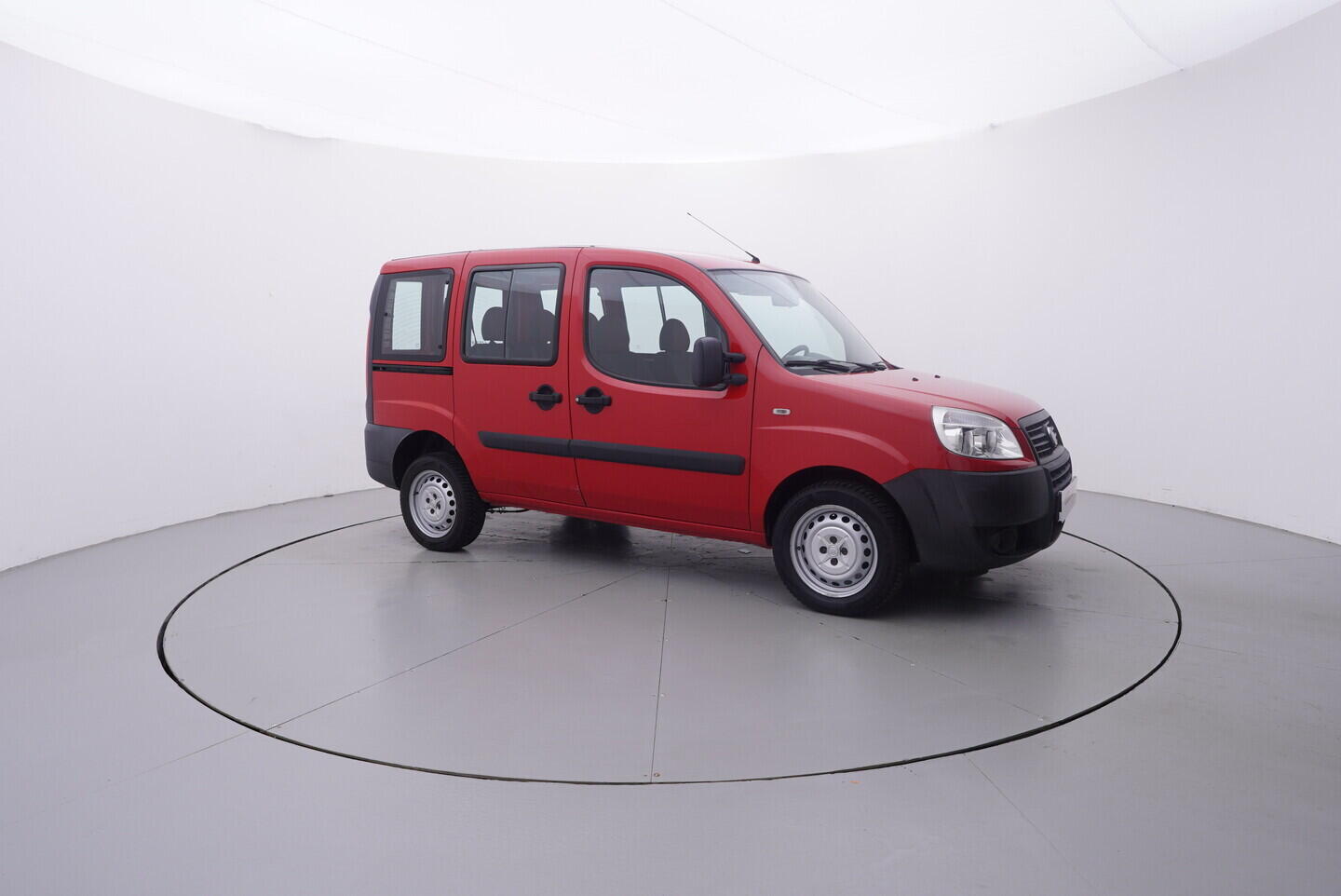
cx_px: 670
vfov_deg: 56.2
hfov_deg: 77.3
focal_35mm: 22
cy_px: 448
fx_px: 839
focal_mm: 15
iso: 200
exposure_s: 1/80
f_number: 5
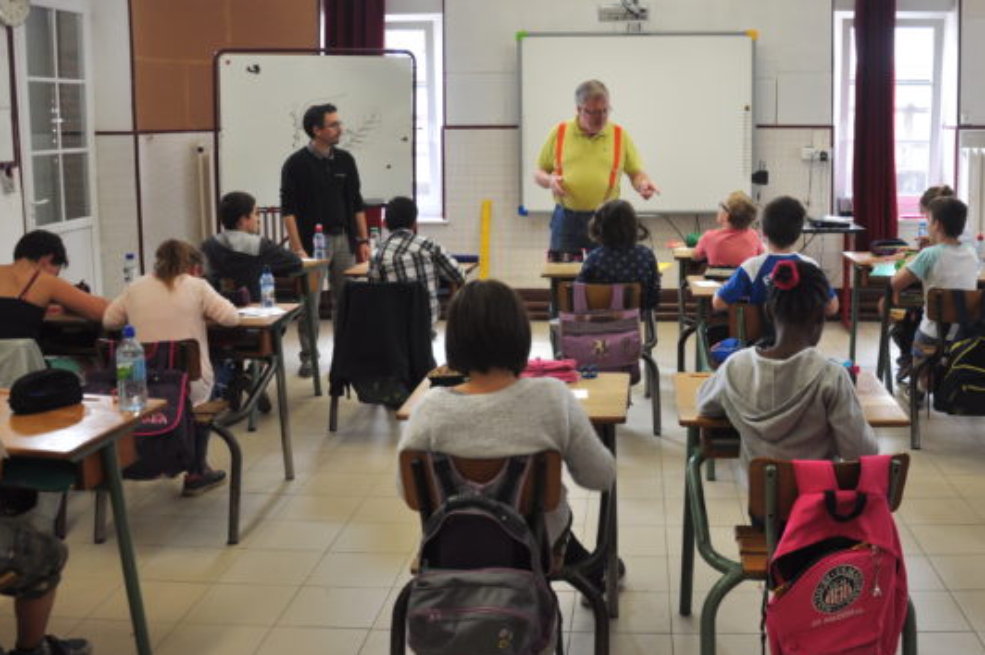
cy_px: 323
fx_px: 902
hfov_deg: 56.9
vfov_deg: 39.9
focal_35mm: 33
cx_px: 583
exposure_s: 1/25
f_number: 3.5
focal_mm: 18
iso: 200
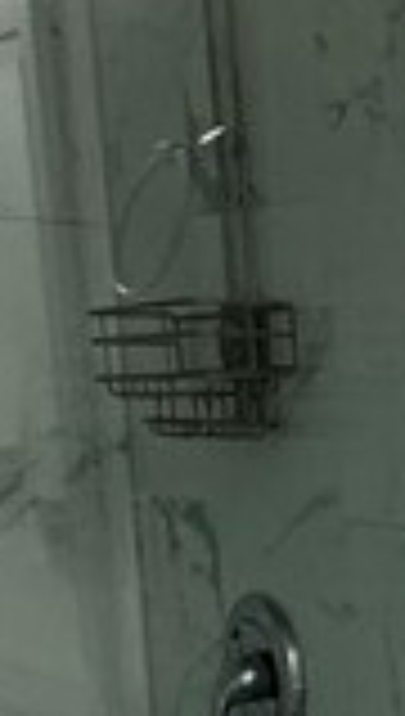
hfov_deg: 11.4
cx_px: 760
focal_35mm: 98
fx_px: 1862
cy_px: 1036
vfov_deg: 19.3
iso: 200
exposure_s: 1/120
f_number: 2.2
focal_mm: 2.22
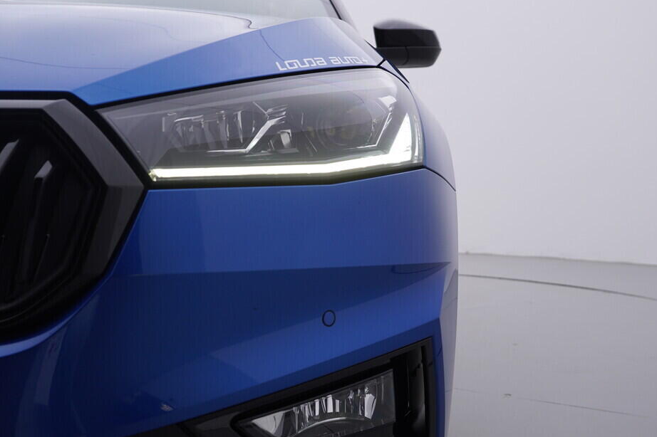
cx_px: 296
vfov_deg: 33.4
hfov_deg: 48.4
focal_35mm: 40
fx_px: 730
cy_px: 238
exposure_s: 1/100
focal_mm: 24
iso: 125
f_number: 4.5
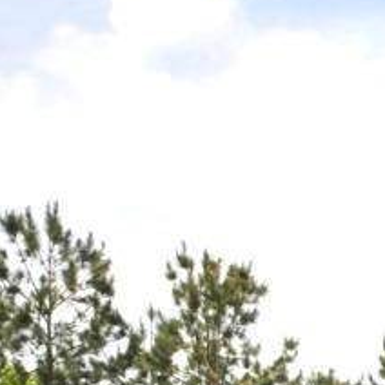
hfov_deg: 8.1
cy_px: 739
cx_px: 1184
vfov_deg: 9.1
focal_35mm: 181
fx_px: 2278
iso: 100
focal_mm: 20
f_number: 8
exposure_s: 1/250
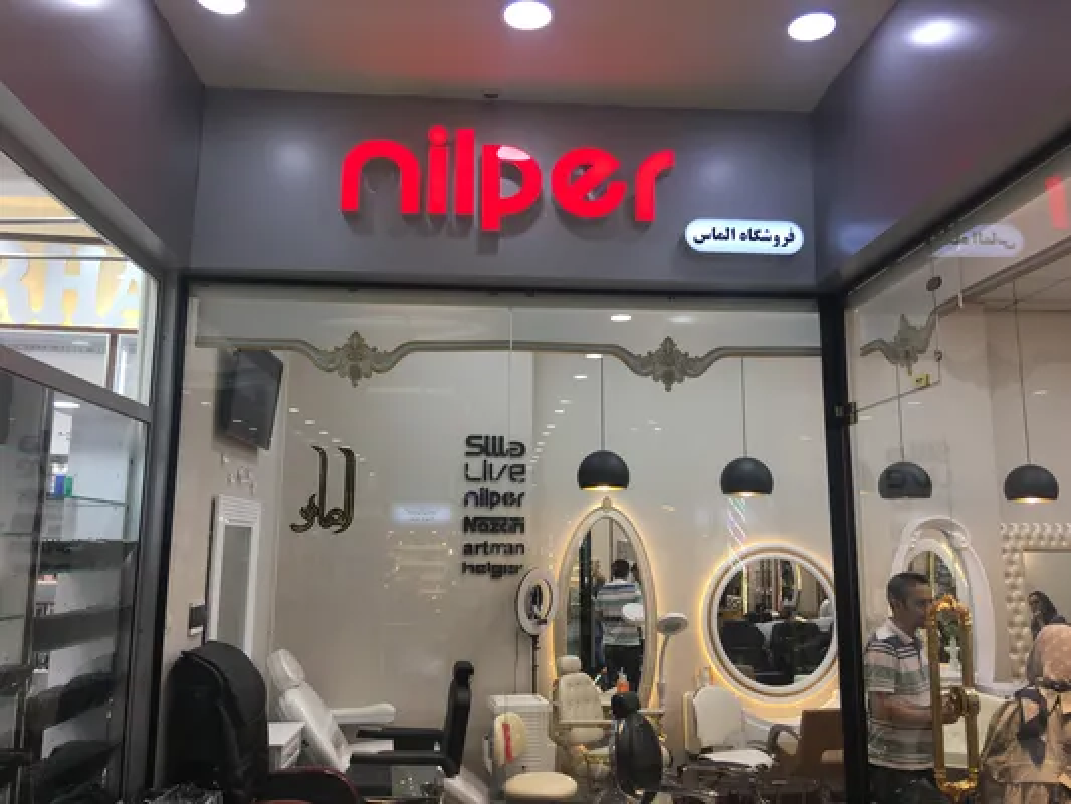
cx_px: 536
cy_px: 402
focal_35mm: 29
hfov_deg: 61.6
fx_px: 897
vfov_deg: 48.2
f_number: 2.2
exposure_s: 1/50
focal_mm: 4.15
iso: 32
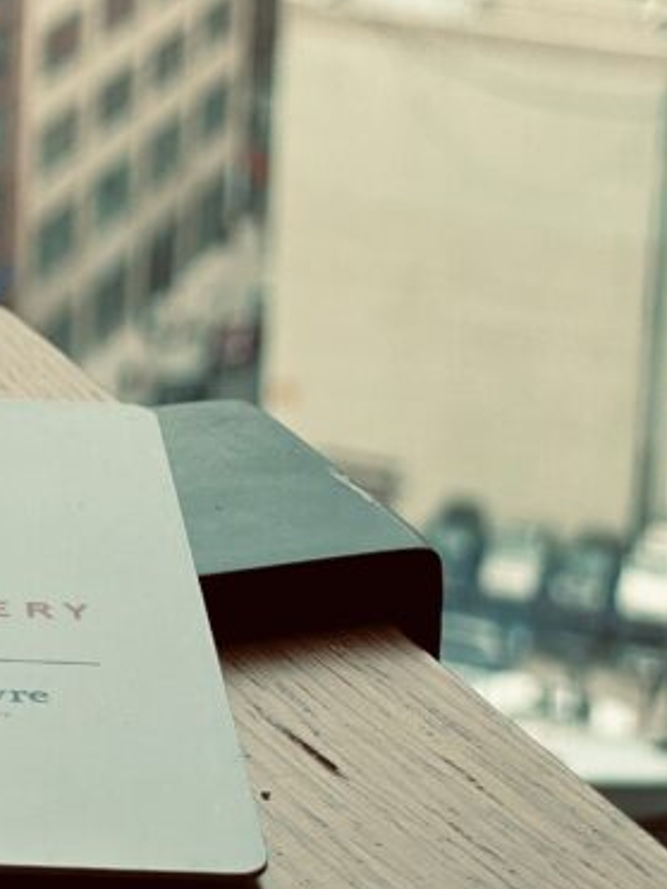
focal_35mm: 143
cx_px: -110
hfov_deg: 10.2
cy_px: -268
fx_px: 3674
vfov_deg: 13.3
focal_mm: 6
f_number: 2
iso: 20
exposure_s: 1/372
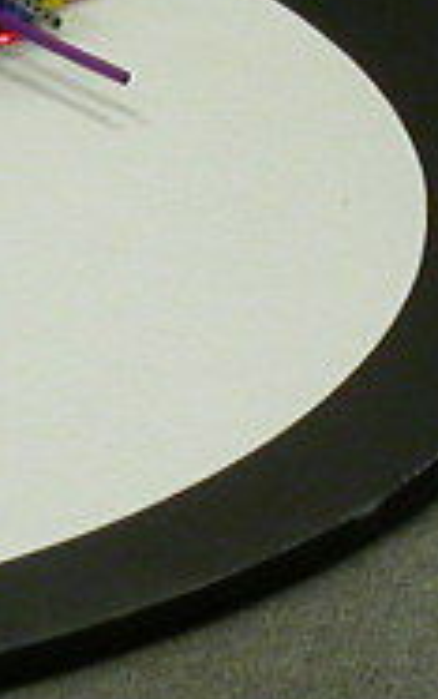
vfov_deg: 3.3
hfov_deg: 2.0
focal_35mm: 646
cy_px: 269
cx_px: -606
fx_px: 12329
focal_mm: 23.1
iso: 100
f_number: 4.2
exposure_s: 1/10.7
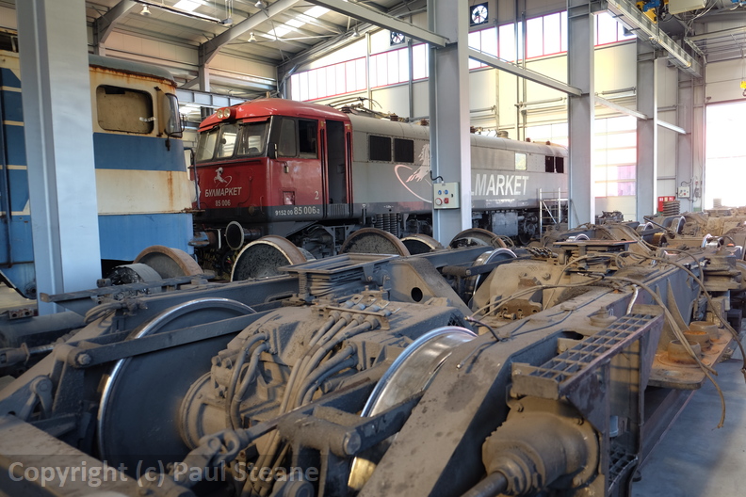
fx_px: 559
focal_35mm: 27
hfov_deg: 67.4
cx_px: 373
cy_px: 248
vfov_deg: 47.9
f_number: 2.8
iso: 250
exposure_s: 1/60
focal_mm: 18
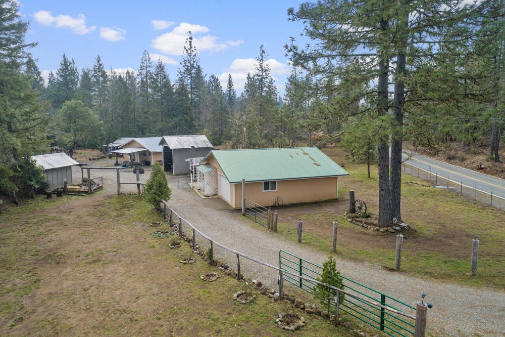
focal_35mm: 24
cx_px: 252
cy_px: 168
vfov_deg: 53.1
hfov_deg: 73.8
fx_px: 337
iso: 500
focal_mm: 8.8
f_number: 7.1
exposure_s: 1/200
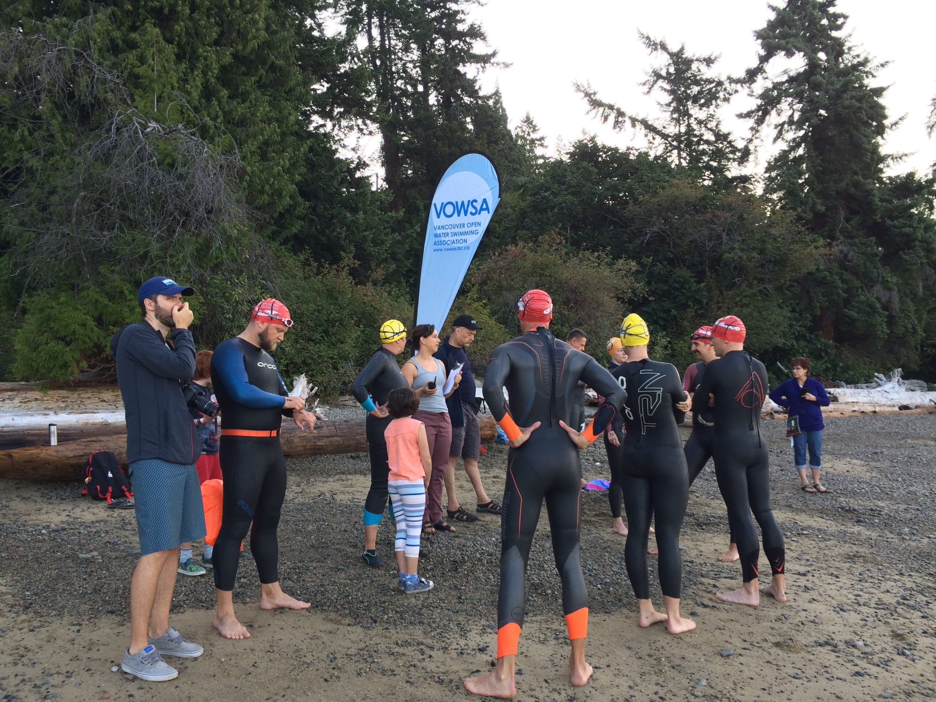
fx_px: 784
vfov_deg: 48.2
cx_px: 468
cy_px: 351
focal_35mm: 29
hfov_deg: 61.7
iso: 32
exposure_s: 1/121
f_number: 2.2
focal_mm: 4.15
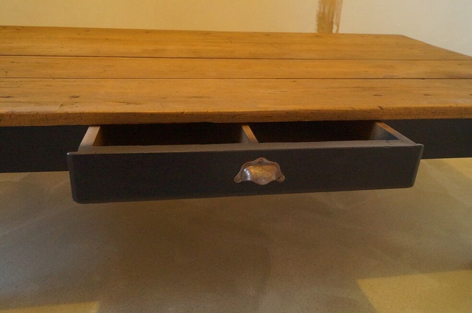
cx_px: 236
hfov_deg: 62.0
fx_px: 393
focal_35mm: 30
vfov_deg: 43.5
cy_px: 156
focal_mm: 20
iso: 3200
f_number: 6.3
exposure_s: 1/25
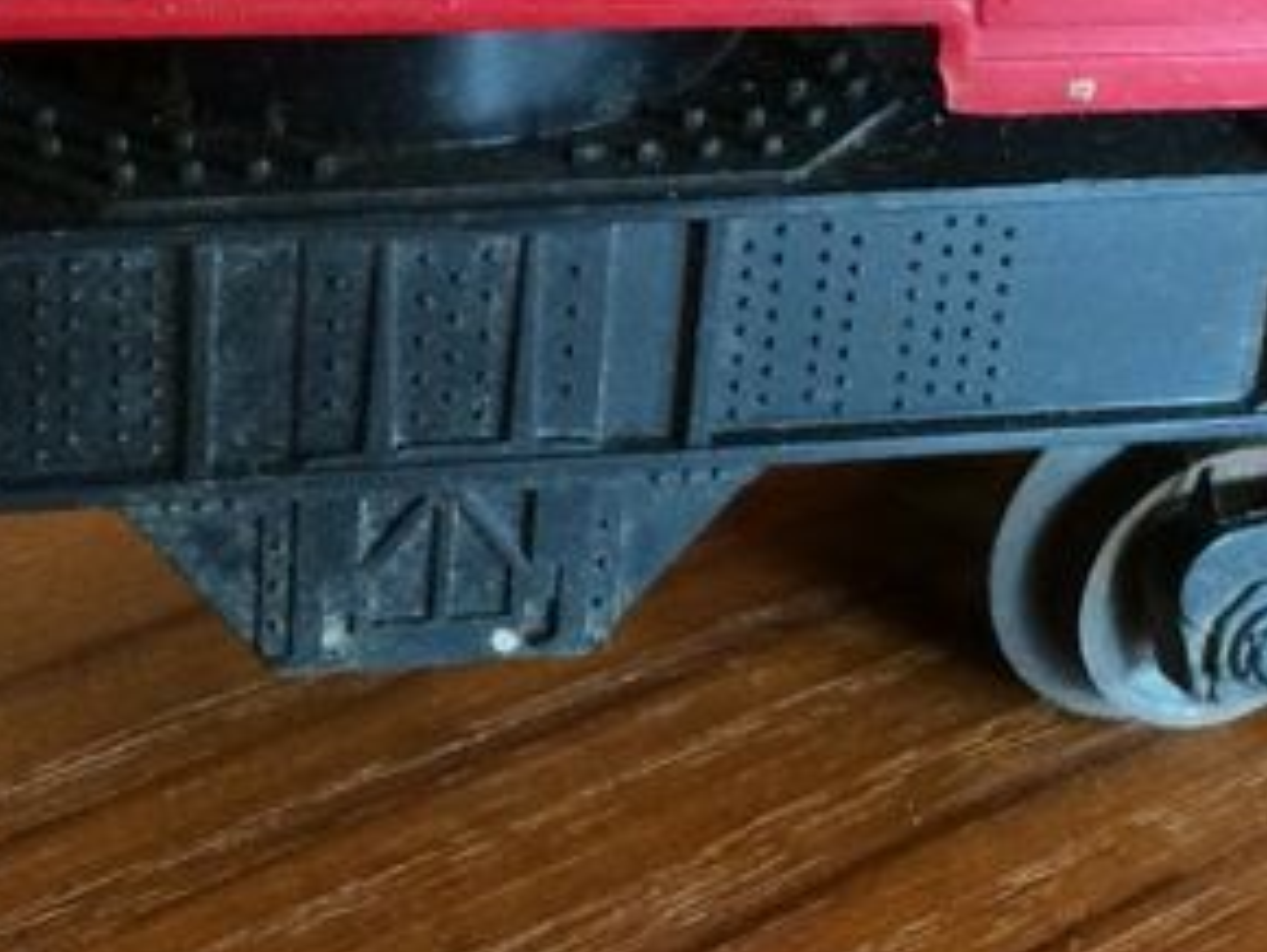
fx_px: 3407
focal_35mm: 93
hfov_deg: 21.0
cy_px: -7
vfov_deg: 15.6
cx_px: 371
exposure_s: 1/30
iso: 250
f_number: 2.2
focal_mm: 4.12
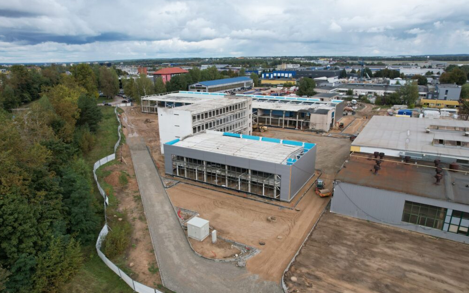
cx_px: 229
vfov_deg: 53.0
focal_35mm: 23
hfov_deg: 77.1
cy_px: 156
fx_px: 294
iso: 130
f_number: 2.8
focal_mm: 8.38
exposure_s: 1/1250
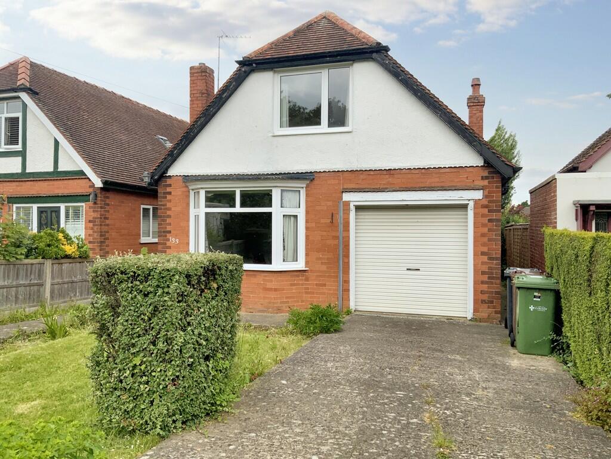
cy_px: 230
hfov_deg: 61.7
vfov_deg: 48.2
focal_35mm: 29
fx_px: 512
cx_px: 306
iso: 16
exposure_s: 1/1311
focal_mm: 3
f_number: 1.8
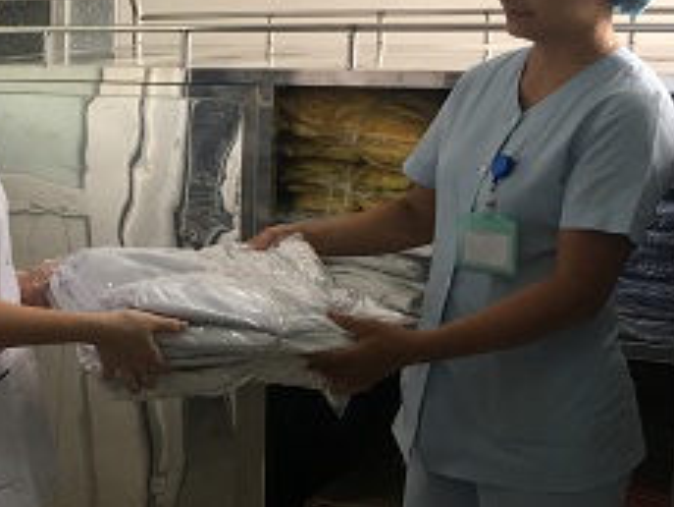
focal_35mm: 76
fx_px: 1481
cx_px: -171
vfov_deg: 19.4
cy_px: 239
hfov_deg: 23.1
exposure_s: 1/100
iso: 40
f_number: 2.2
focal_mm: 4.15
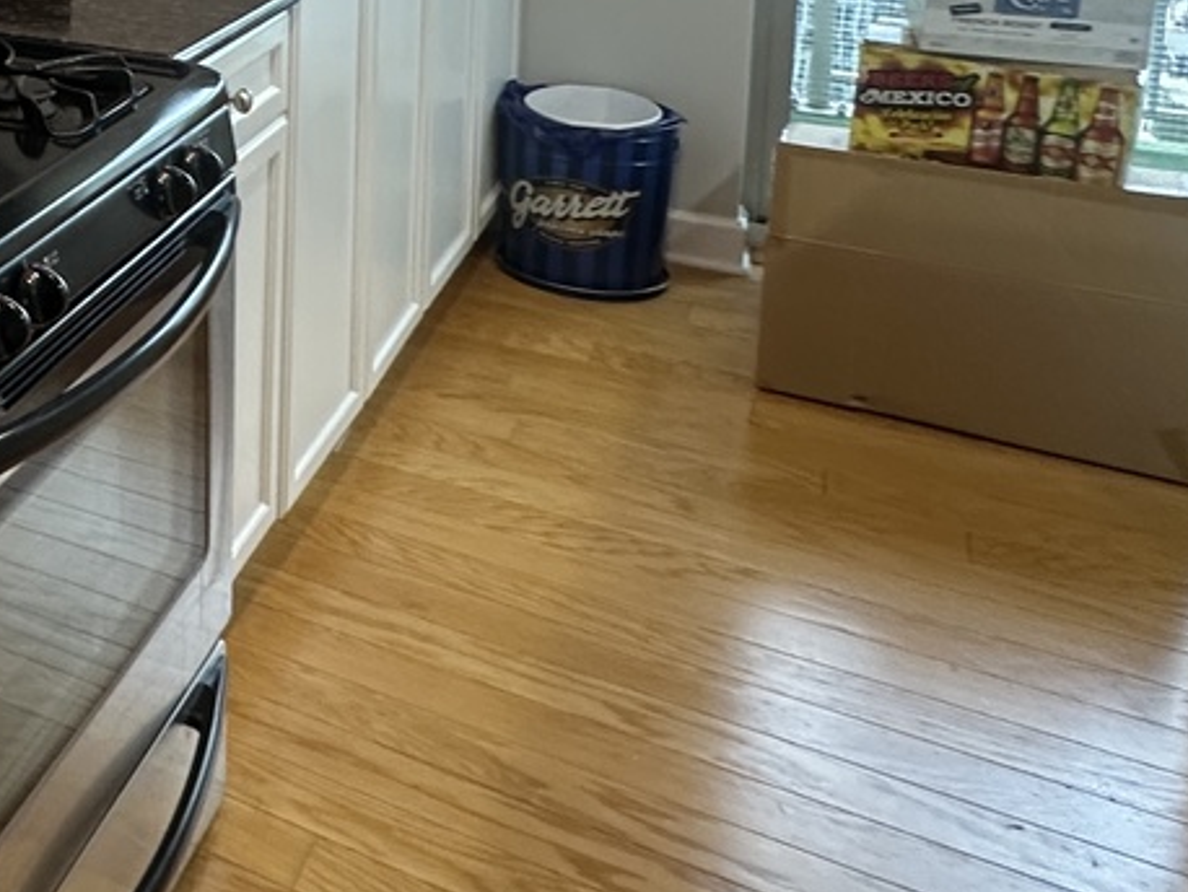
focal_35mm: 44
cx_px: -371
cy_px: -101
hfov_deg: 32.1
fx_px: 1511
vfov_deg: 29.5
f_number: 2.2
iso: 160
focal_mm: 2.22
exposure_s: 1/61
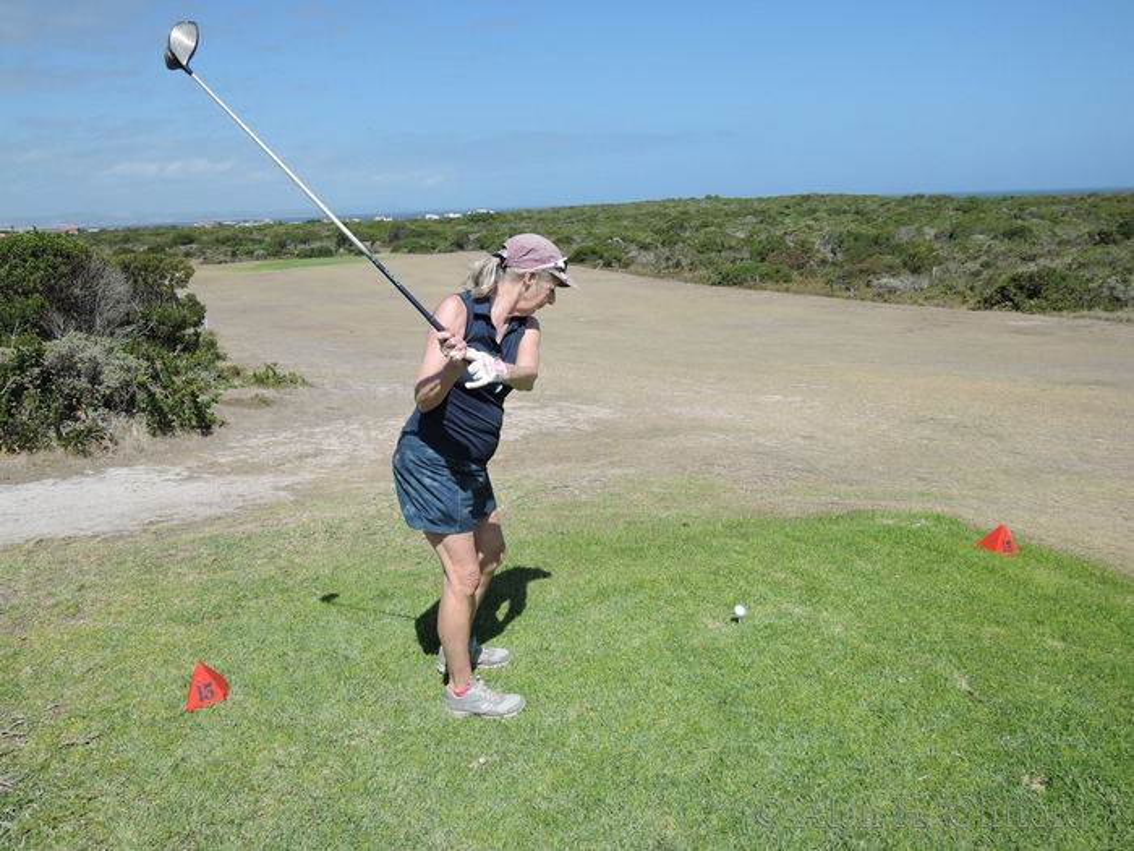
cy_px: 426
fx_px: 917
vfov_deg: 49.7
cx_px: 567
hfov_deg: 63.4
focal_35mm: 28
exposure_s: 1/1000
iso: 80
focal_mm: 6
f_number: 3.5
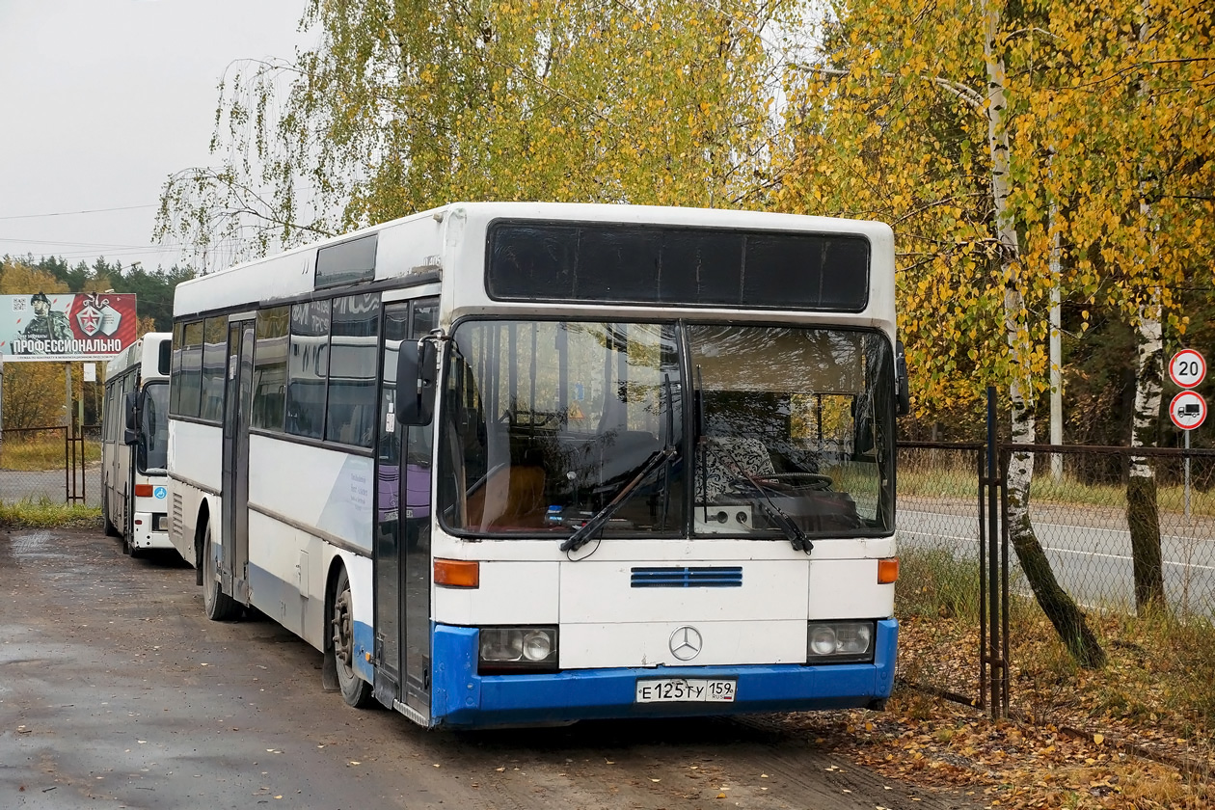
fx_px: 2025
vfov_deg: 22.6
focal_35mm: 60
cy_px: 405
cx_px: 608
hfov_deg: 33.4
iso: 400
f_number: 5
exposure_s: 1/400
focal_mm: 40
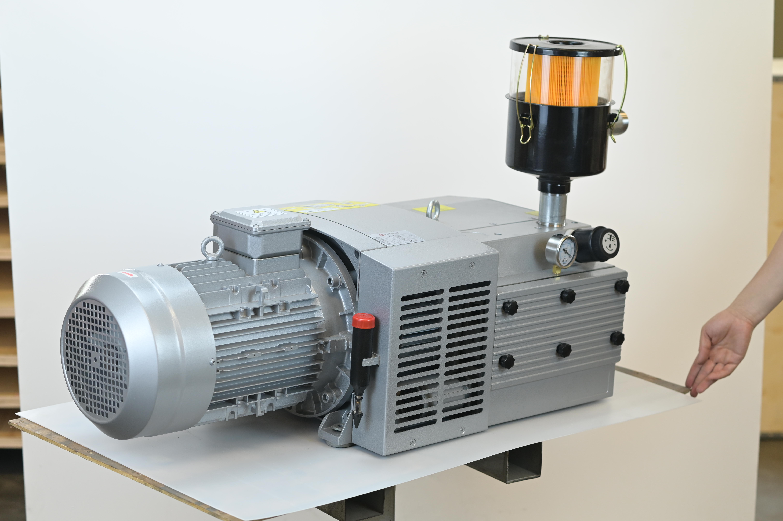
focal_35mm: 85
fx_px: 1847
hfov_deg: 23.9
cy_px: 260
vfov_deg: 16.1
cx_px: 392
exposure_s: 1/200
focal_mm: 85
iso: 1250
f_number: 4.5
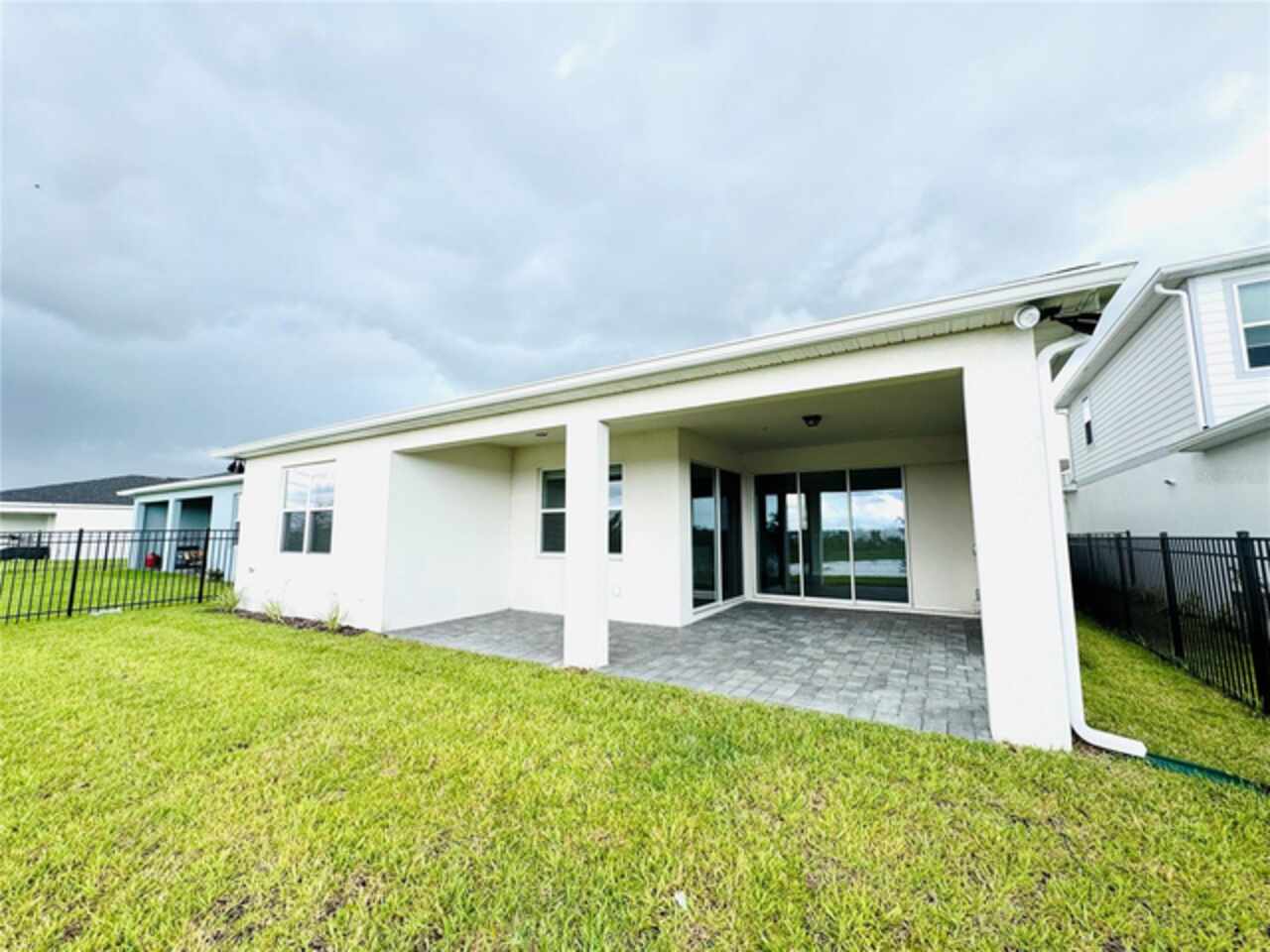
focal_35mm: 14
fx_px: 514
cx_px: 635
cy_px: 476
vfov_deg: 85.7
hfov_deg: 102.1
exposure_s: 1/311
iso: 40
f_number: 2.2
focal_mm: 2.22
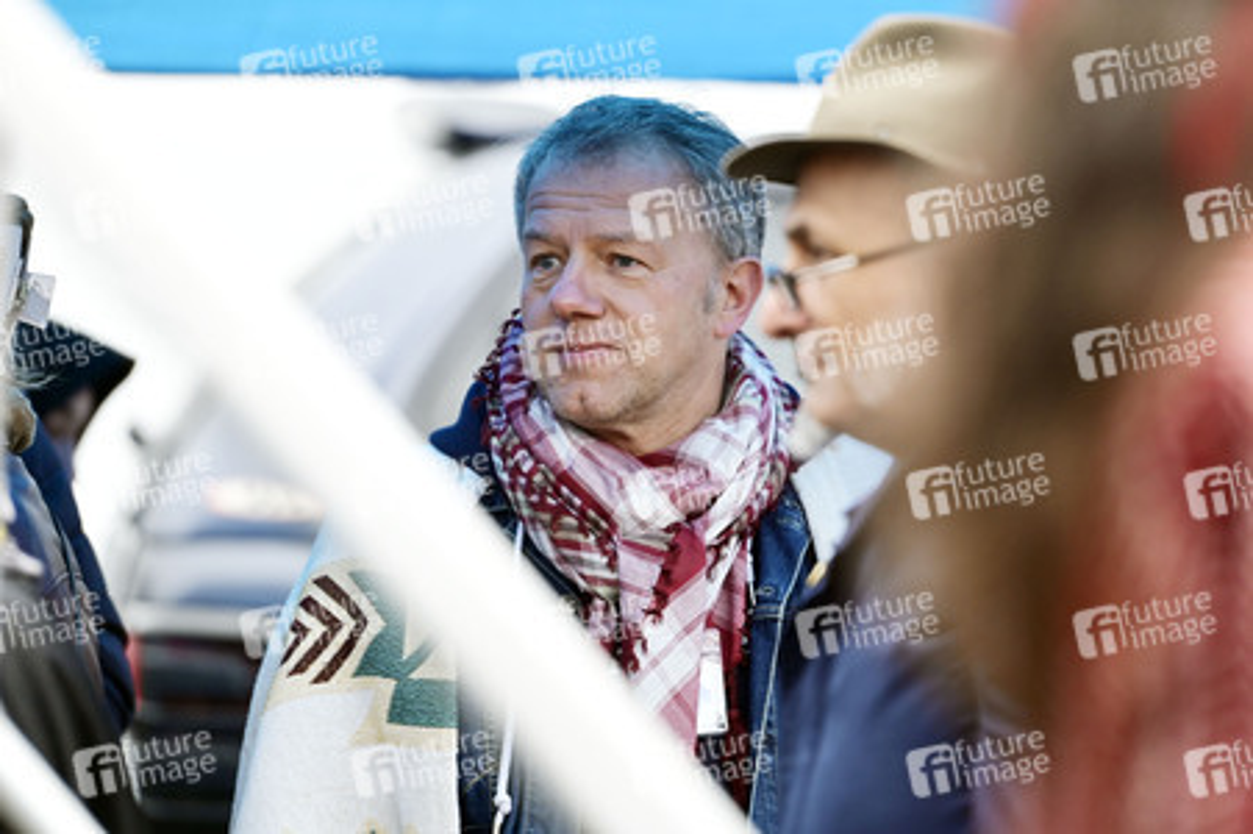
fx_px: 6956
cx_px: 626
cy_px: 417
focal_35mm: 200
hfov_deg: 10.3
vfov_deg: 6.9
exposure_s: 1/250
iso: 800
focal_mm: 200
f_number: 2.8
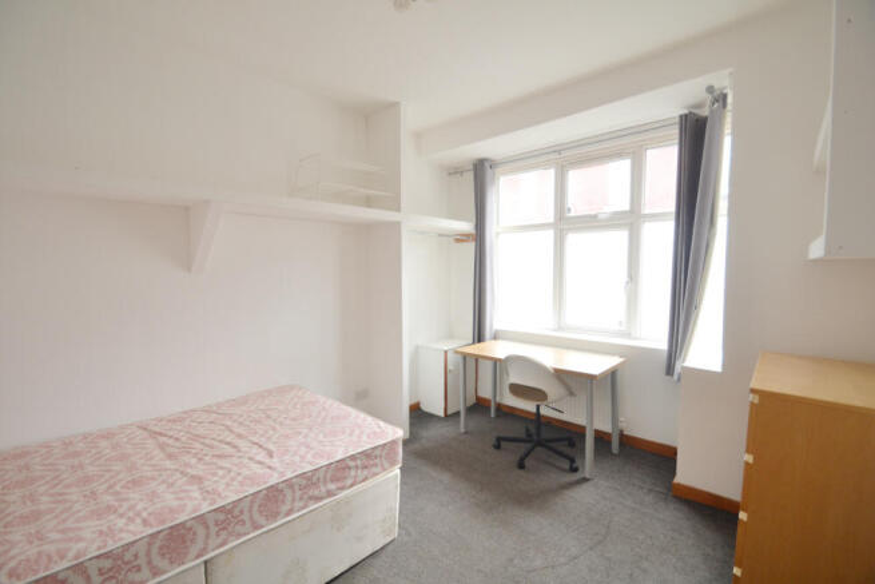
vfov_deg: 77.4
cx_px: 438
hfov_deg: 100.4
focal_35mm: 15
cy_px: 292
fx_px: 365
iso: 400
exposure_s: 1/160
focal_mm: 10
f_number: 3.5
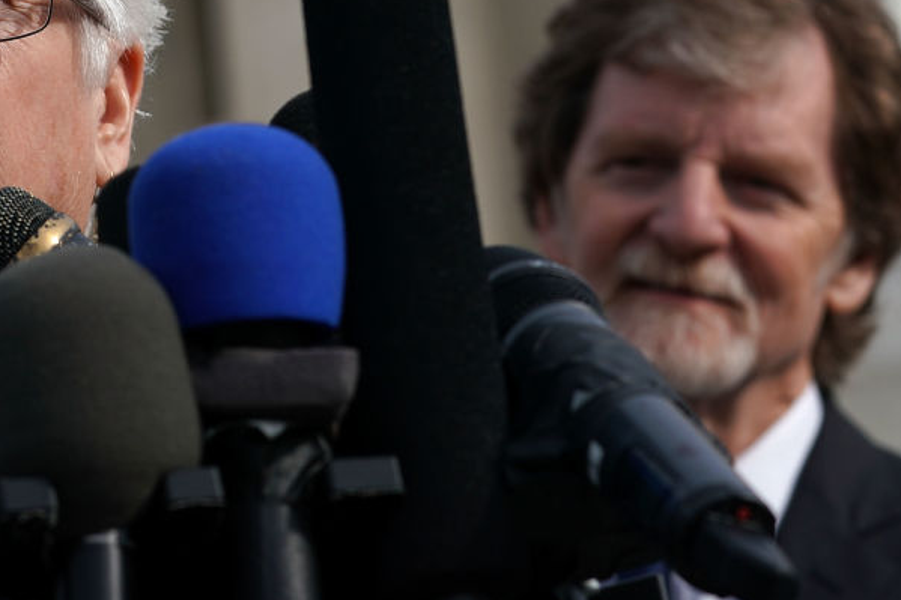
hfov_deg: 8.3
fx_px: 6205
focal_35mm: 248
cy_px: 144
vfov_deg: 5.5
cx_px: 190
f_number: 9
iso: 200
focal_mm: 145
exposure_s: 1/800
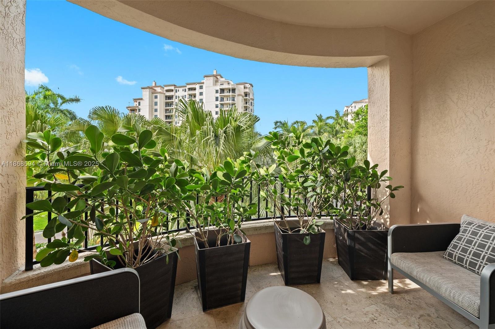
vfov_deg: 77.2
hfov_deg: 100.5
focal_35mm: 15
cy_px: 164
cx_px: 248
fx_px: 206
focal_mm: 15
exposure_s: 1/60
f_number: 8
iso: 200
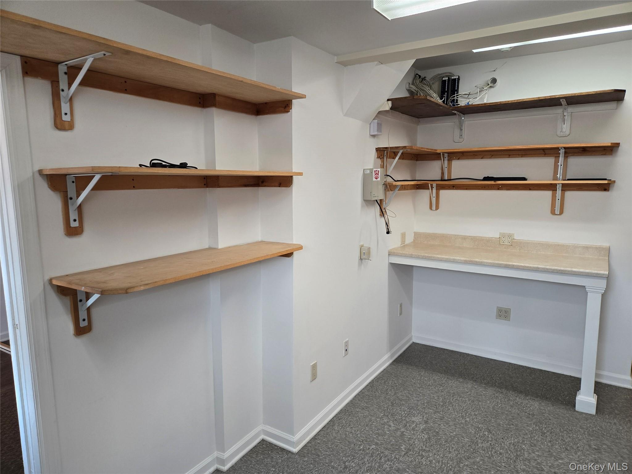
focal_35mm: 23
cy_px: 237
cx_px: 316
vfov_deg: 58.9
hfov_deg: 73.9
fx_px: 420
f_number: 1.8
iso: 125
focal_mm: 5.4
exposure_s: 1/120
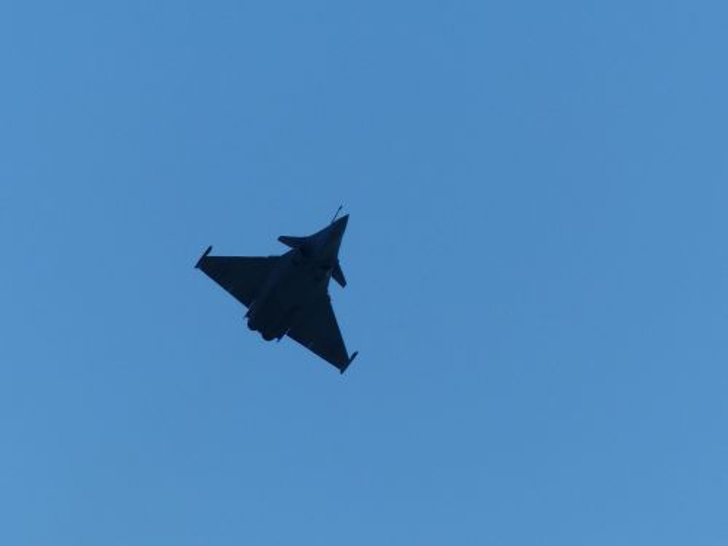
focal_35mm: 904
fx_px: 19012
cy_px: 273
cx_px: 364
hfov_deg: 2.2
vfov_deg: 1.6
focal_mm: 108
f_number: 4.5
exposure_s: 1/1300
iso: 100
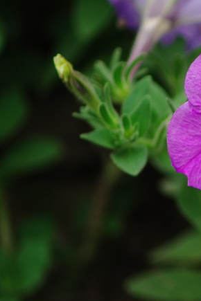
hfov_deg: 2.1
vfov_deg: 3.1
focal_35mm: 663
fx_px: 5552
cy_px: 167
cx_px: 288
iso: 200
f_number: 4.5
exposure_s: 1/250
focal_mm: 200
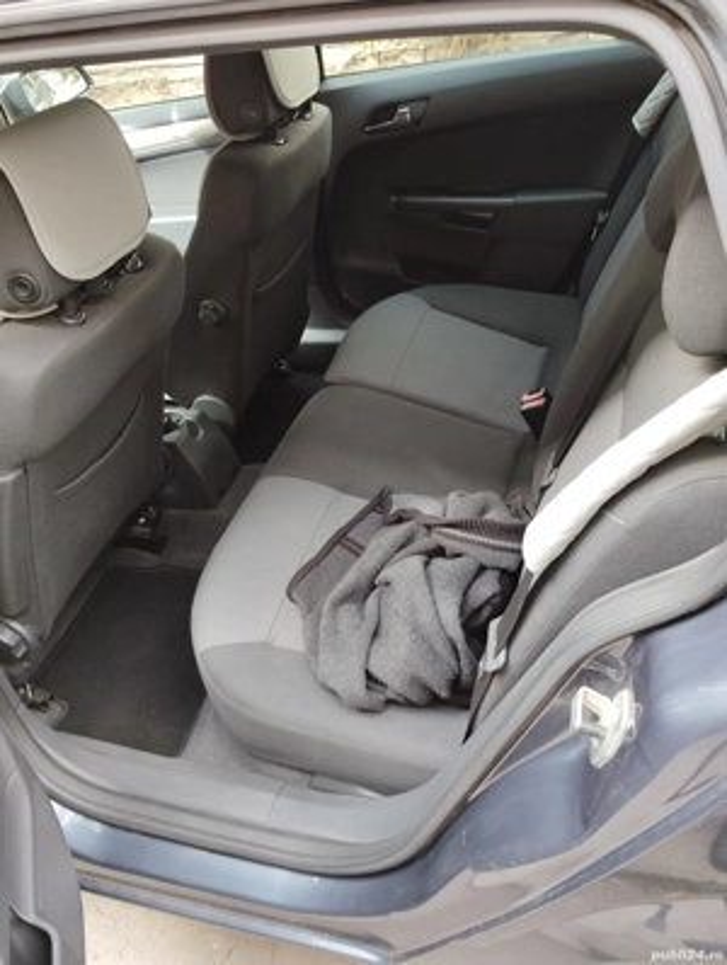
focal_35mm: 29
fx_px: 809
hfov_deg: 48.4
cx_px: 364
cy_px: 482
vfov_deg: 61.6
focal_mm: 4.25
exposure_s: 1/50
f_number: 1.8
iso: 68
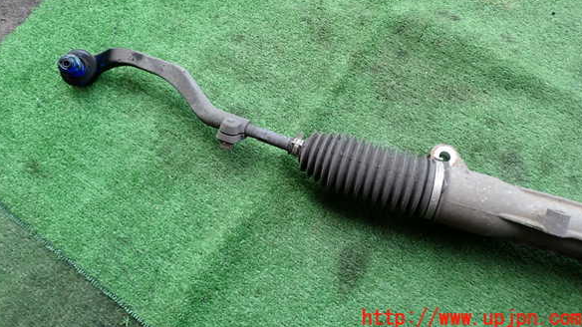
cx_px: 288
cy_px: 107
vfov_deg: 40.9
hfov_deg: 67.9
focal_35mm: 28
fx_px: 432
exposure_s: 1/160
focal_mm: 4.5
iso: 100
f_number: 2.8
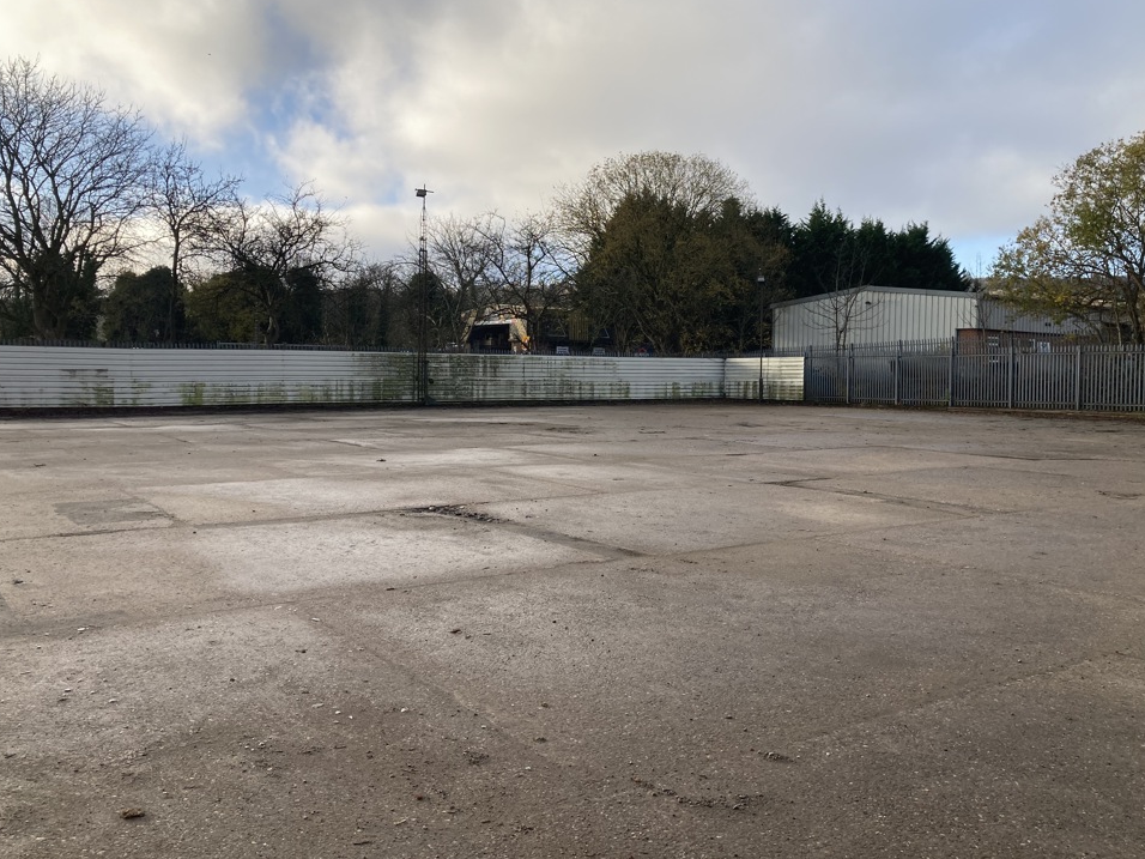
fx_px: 992
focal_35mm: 30
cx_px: 595
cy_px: 406
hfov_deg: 59.9
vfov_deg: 46.8
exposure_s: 1/1043
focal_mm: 3.99
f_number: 1.8
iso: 20
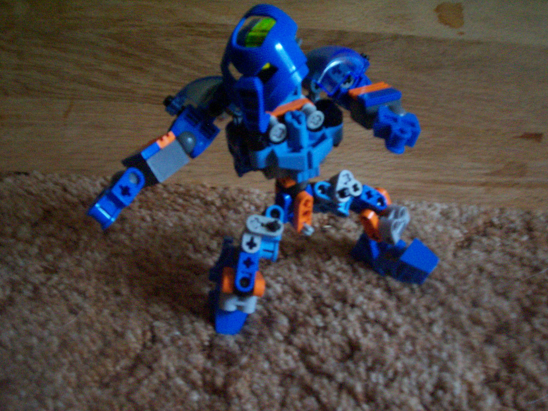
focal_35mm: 37
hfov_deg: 50.1
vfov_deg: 38.7
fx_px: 586
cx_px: 279
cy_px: 203
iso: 400
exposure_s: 1/8
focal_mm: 5.9
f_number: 4.5
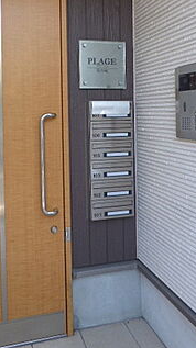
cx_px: 72
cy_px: 113
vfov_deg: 58.0
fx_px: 305
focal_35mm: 33
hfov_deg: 35.4
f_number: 2.8
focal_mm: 3.58
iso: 100
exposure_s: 1/60
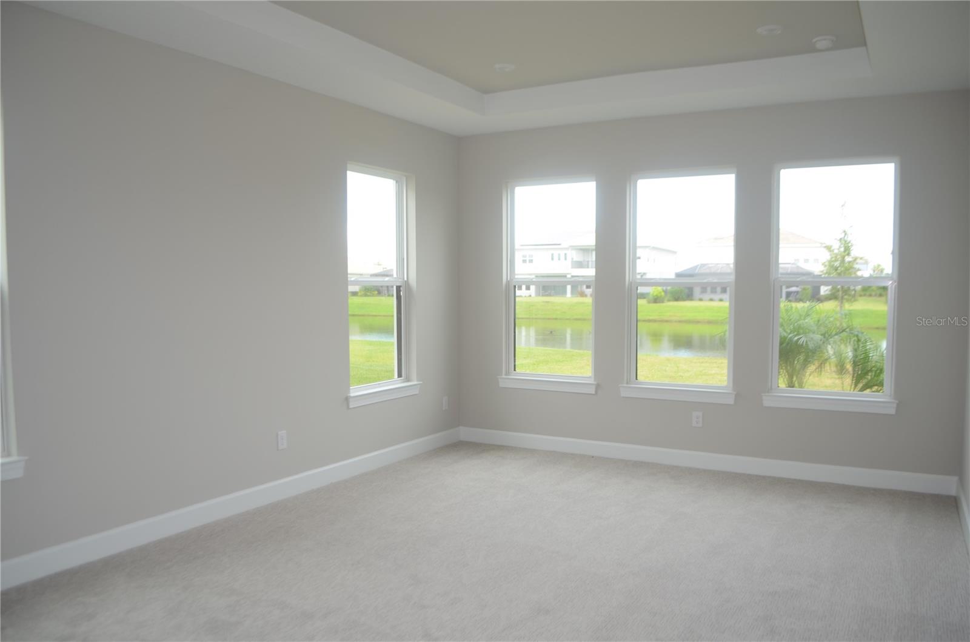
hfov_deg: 67.5
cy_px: 321
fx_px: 726
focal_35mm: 27
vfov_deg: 47.7
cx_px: 485
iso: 100
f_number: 3.5
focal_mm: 18
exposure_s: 1/100
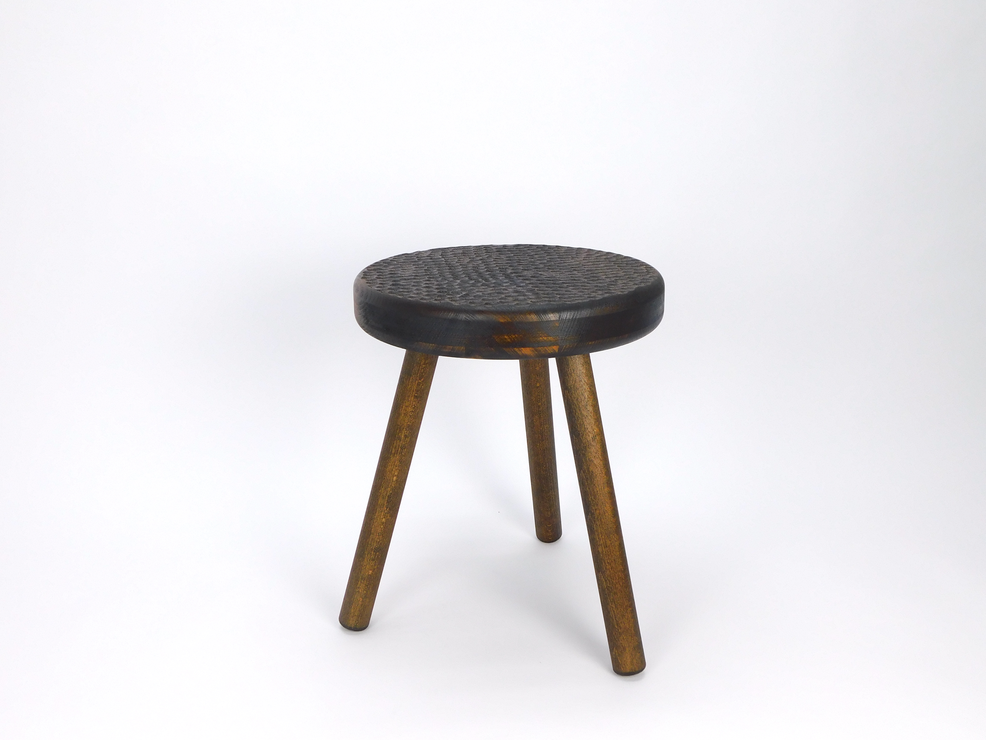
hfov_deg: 51.4
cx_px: 493
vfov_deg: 39.7
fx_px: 1025
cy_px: 370
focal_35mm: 36
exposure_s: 1/125
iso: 125
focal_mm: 6.3
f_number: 3.5
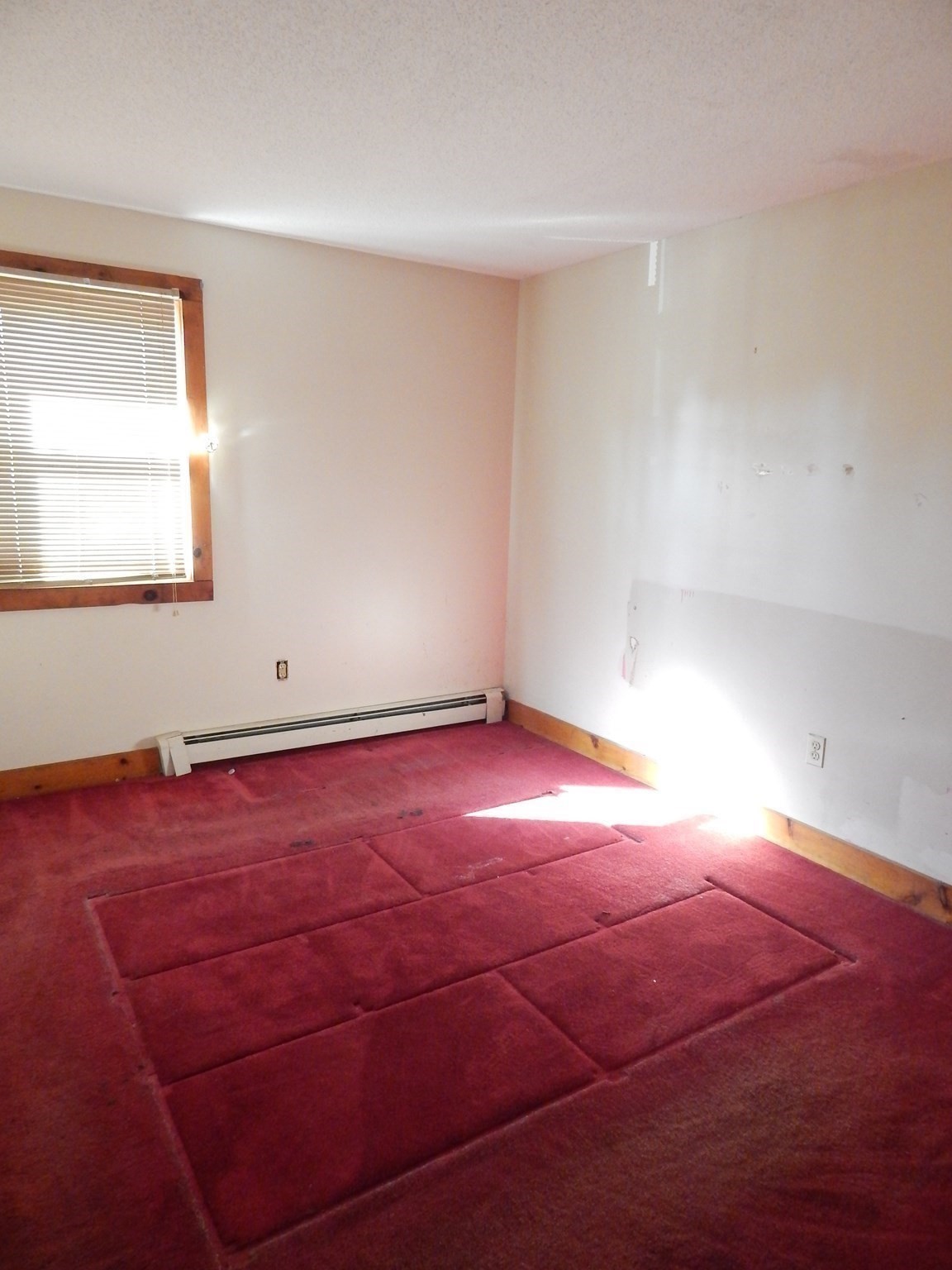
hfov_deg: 58.9
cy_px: 635
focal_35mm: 23
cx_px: 476
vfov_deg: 73.9
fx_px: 843
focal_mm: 4
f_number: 3
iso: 720
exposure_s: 1/15
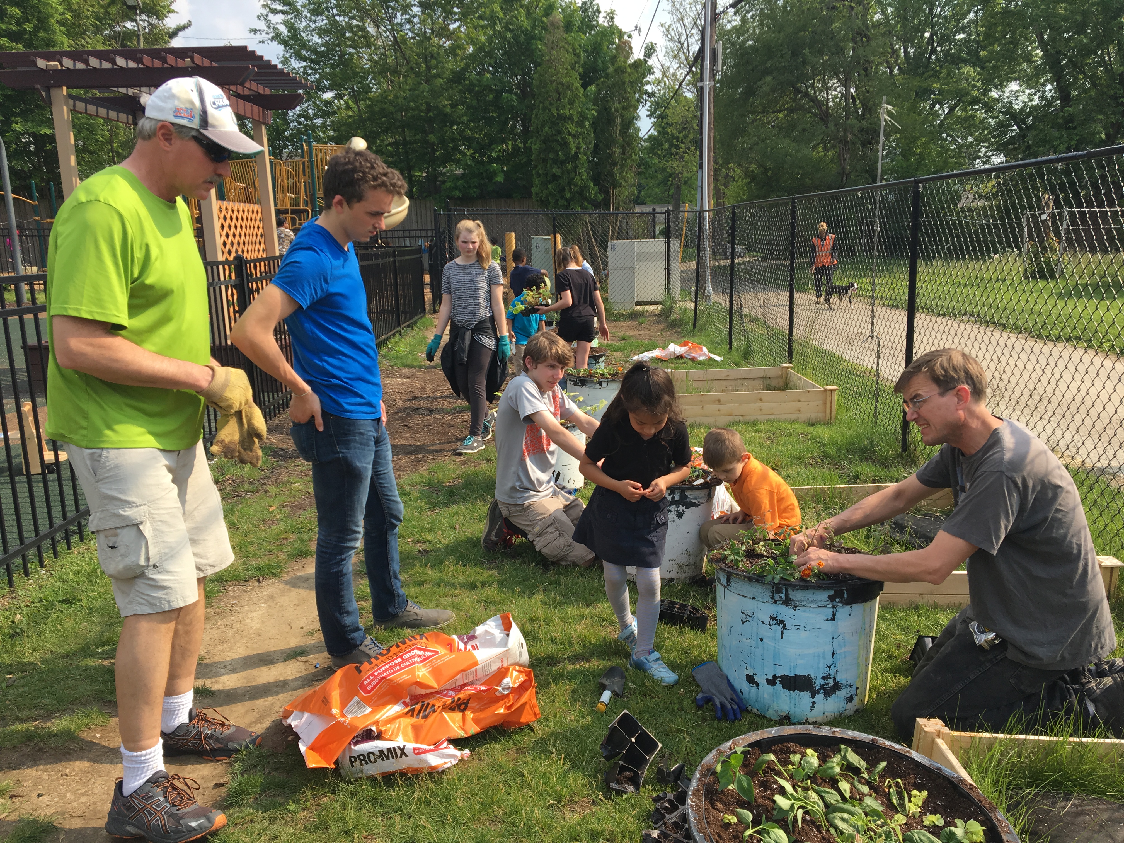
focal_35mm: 29
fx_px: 942
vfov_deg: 48.2
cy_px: 422
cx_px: 562
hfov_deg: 61.7
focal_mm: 4.15
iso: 25
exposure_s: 1/916
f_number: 2.2
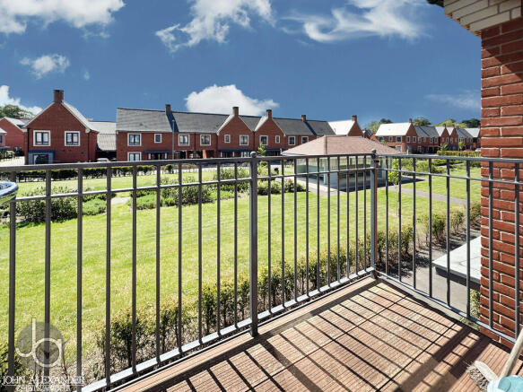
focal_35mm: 14
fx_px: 211
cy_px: 196
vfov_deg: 85.7
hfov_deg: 102.1
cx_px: 262
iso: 50
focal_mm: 2.22
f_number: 2.2
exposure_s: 1/801
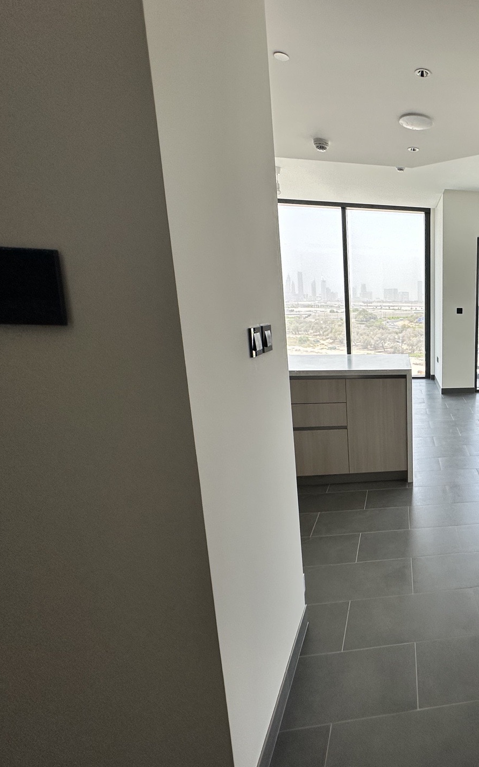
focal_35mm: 20
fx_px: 418
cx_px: 476
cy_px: 384
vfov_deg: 85.1
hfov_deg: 49.1
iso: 40
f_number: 2.2
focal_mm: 2.22
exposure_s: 1/208
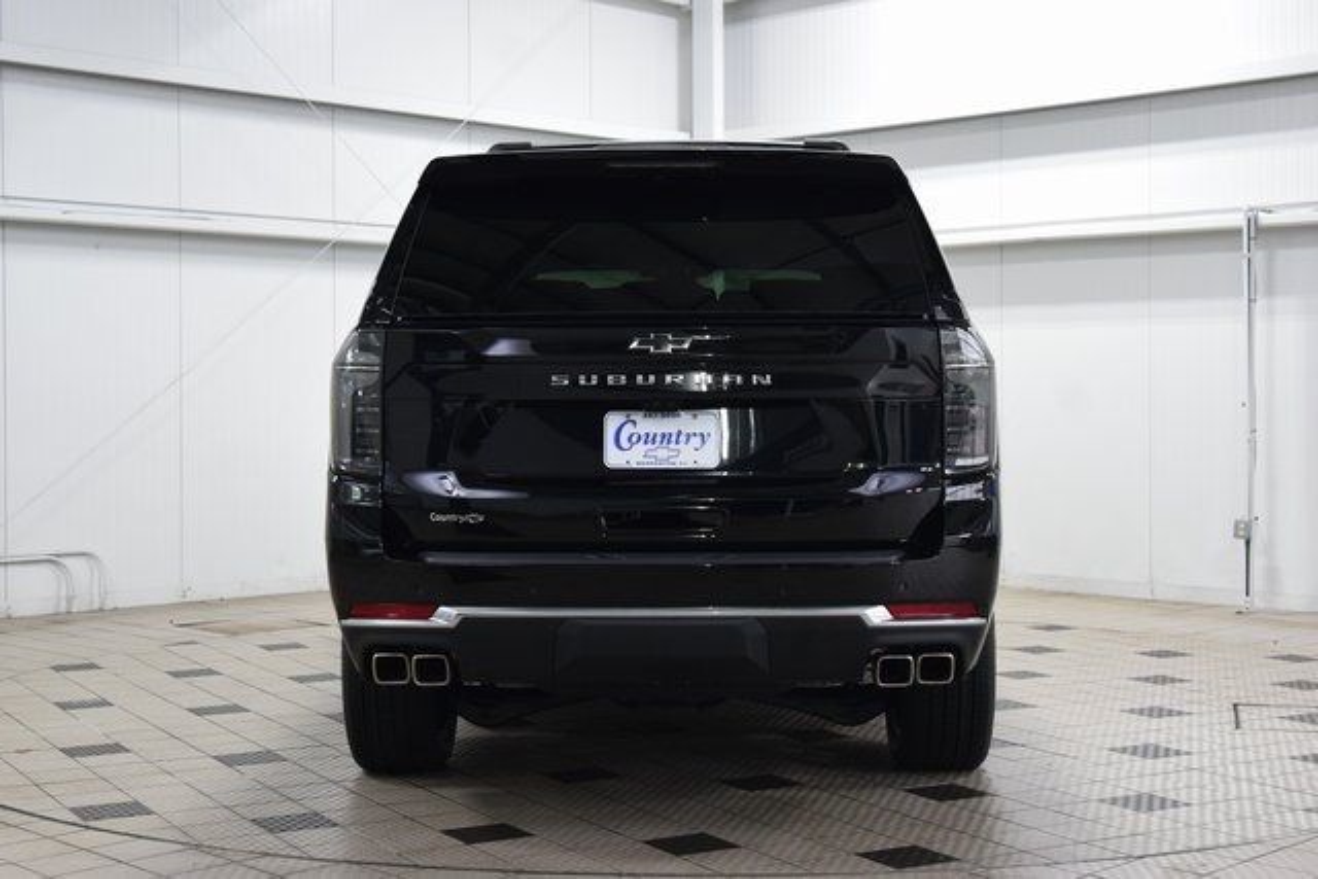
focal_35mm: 54
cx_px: 659
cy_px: 440
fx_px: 1977
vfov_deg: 25.1
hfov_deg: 36.9
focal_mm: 36
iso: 1600
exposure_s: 1/60
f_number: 5.6
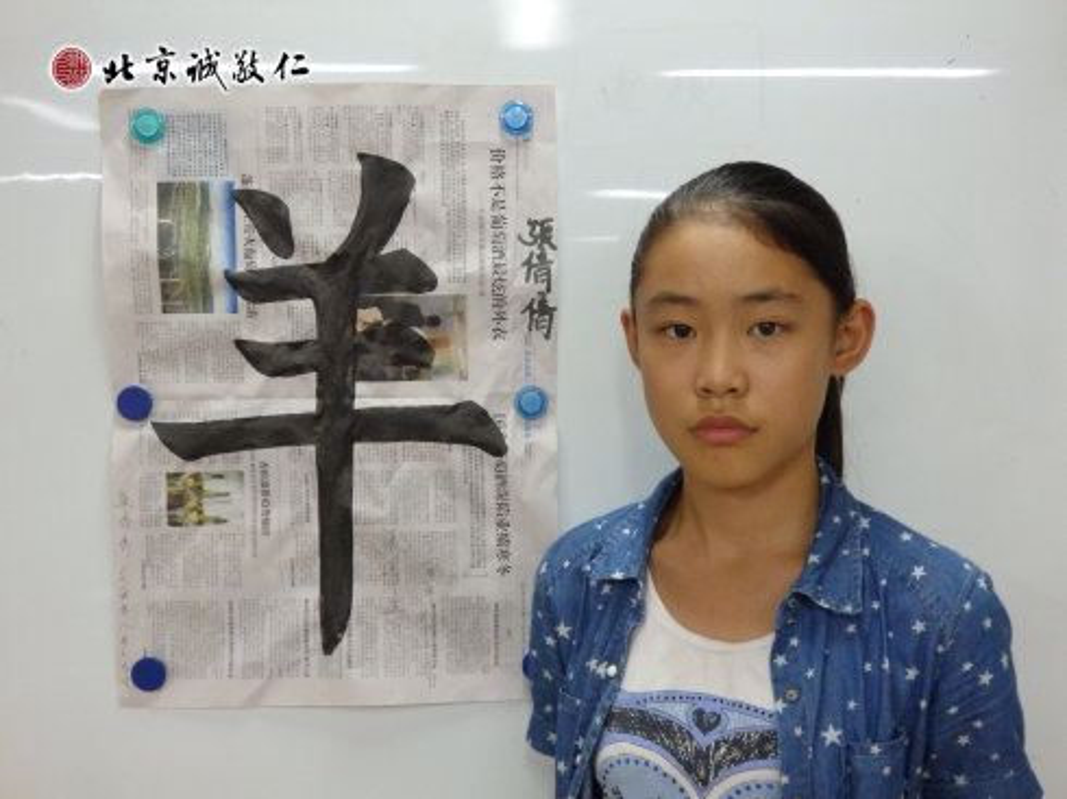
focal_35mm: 40
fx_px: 1232
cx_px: 534
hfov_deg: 46.8
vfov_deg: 35.9
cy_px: 400
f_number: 3.7
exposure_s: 1/60
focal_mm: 7.3
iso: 800
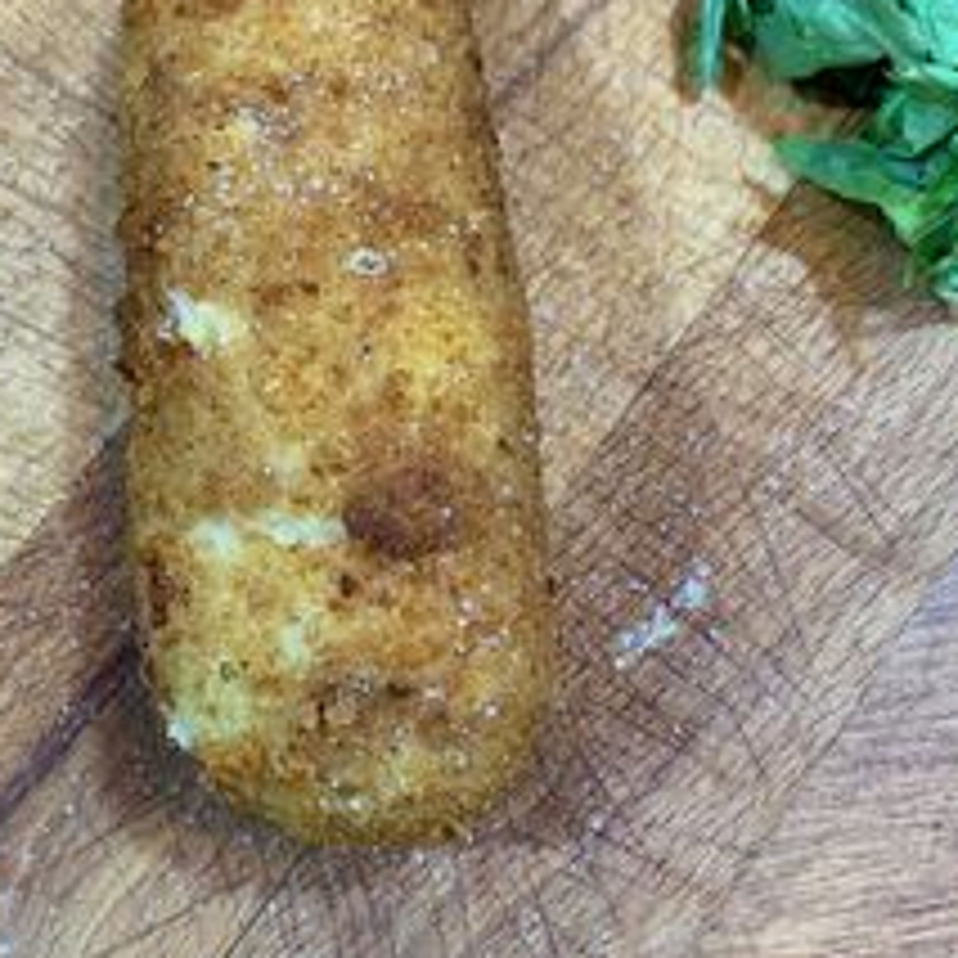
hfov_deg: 36.3
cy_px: 382
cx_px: 301
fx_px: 1440
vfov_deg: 36.7
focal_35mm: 46
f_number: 1.8
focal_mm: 4.25
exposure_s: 1/50
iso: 80
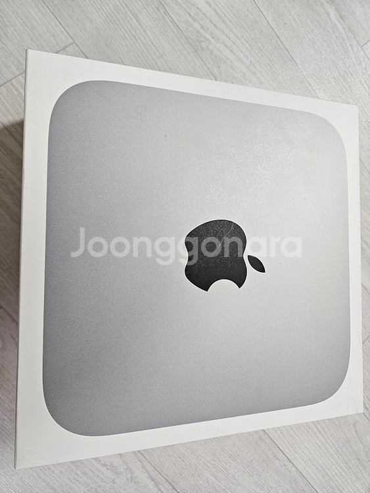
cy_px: 246
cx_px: 185
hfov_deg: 58.9
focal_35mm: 23
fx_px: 328
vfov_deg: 73.9
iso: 320
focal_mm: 5.4
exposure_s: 1/120
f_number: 1.8
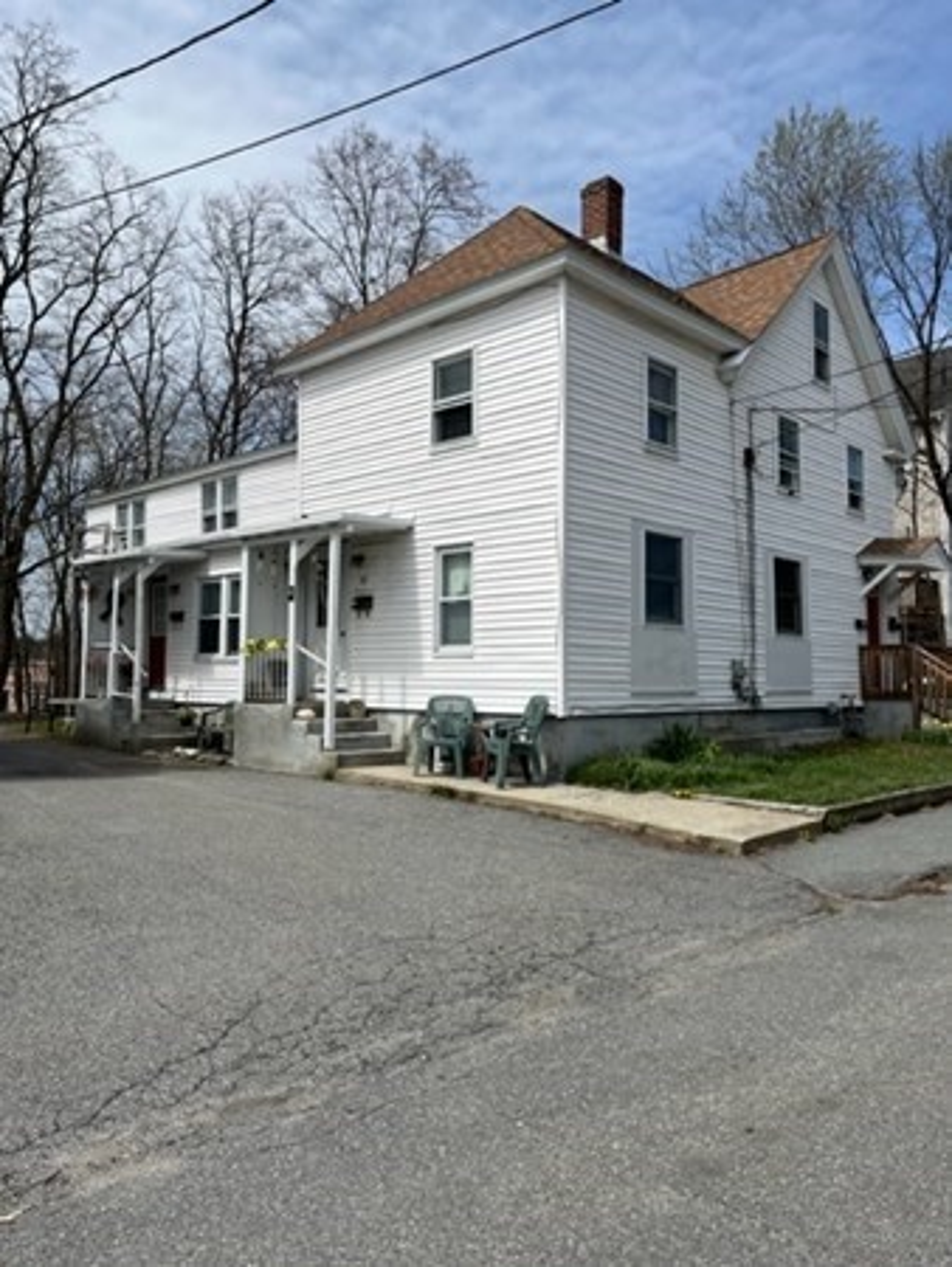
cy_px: 634
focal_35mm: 26
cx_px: 476
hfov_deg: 53.1
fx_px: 952
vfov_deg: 67.3
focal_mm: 5.1
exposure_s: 1/6897
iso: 50
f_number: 1.6
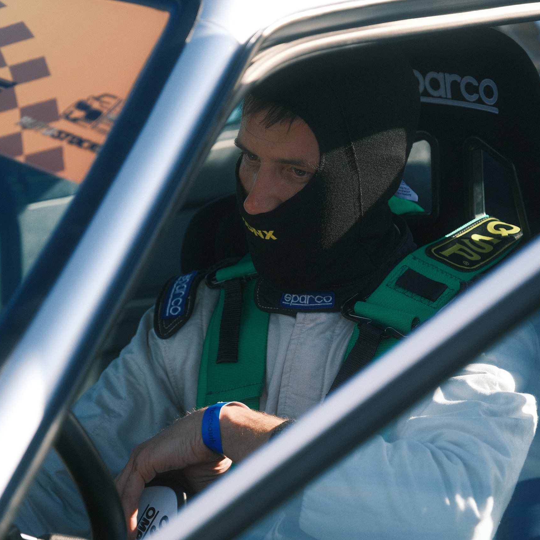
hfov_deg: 16.4
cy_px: 270
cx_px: 311
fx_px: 1871
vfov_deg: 16.4
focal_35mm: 106
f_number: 2.8
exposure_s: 1/500
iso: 1000
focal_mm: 55
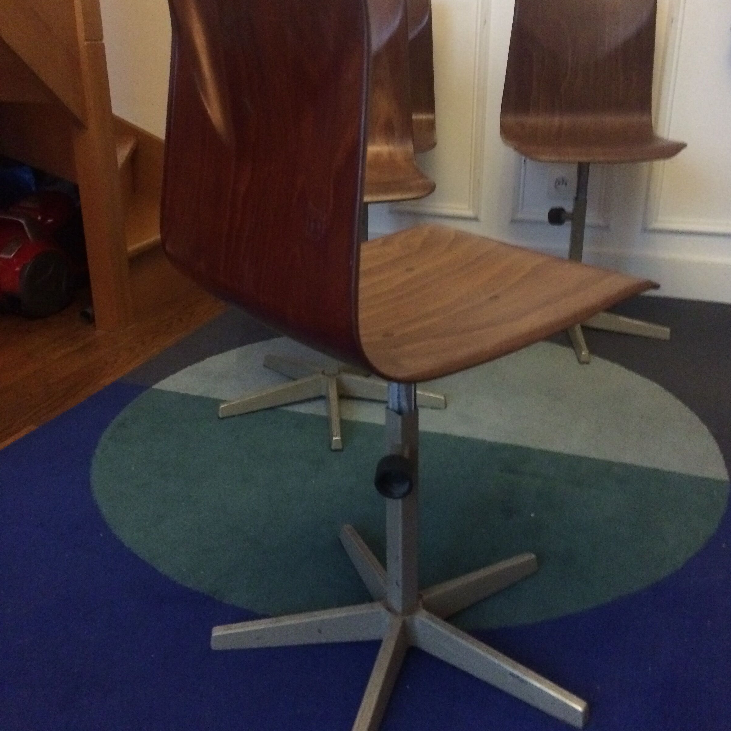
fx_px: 836
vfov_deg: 47.2
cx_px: 373
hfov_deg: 47.2
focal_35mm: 35
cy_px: 335
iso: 400
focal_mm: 4.15
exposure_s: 1/17
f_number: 2.2
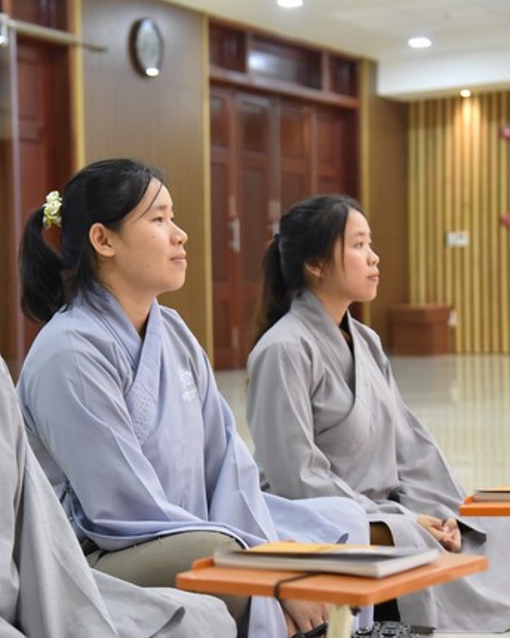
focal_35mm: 88
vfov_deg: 21.7
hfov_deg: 17.3
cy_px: 318
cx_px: 111
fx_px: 1660
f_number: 4.5
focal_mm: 62
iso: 4000
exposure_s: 1/125
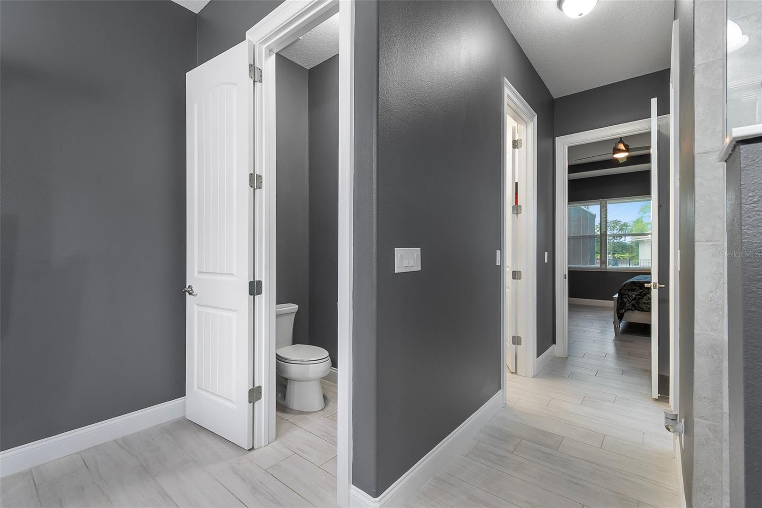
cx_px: 381
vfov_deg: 77.3
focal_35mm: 15
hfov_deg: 100.4
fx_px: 317
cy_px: 254
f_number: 9
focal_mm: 10
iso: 320
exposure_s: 1/4
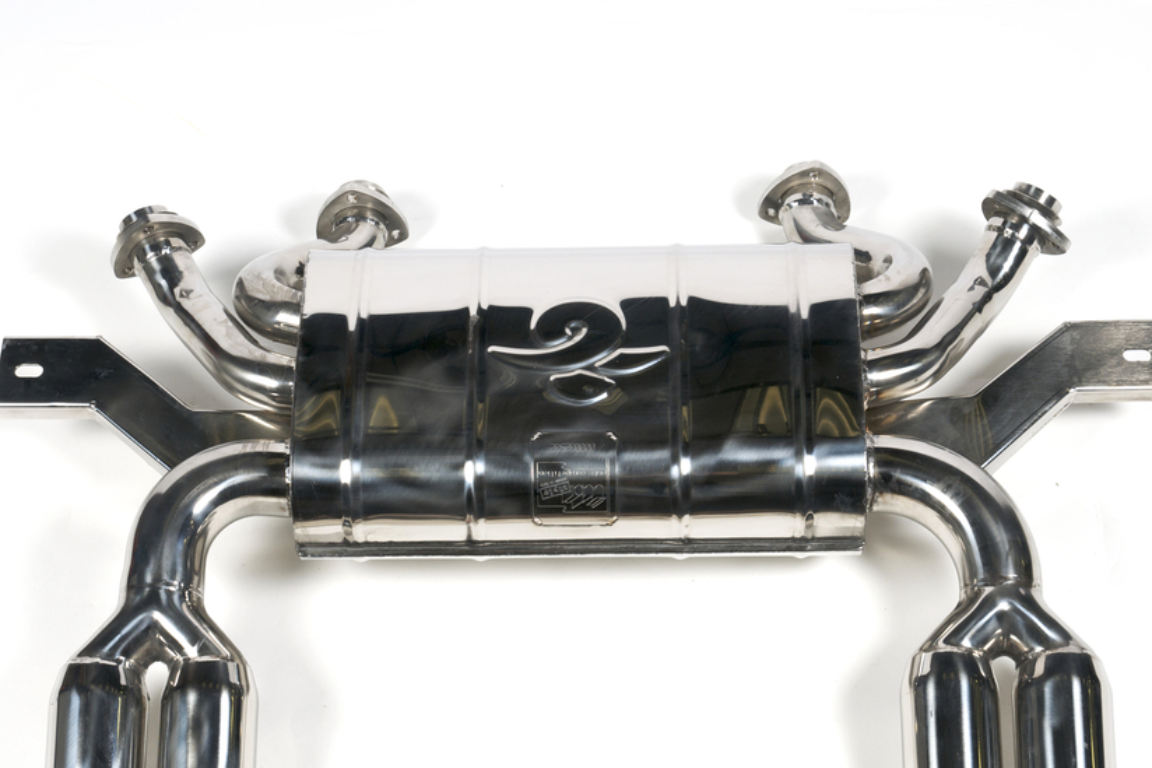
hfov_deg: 25.4
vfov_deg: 17.0
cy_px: 478
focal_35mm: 80
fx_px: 2559
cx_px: 590
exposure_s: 1/160
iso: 200
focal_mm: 40
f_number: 13
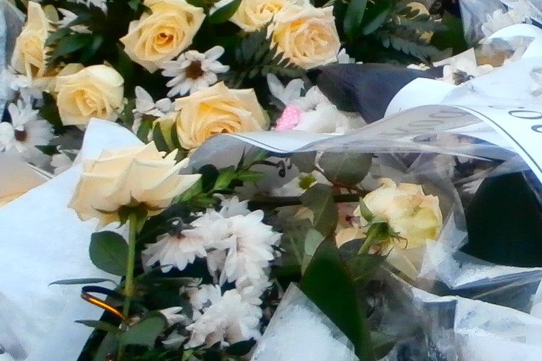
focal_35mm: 184
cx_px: 706
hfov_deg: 10.9
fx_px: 2769
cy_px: -46
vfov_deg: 7.4
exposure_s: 1/60
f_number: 4.2
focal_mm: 8.29
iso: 200
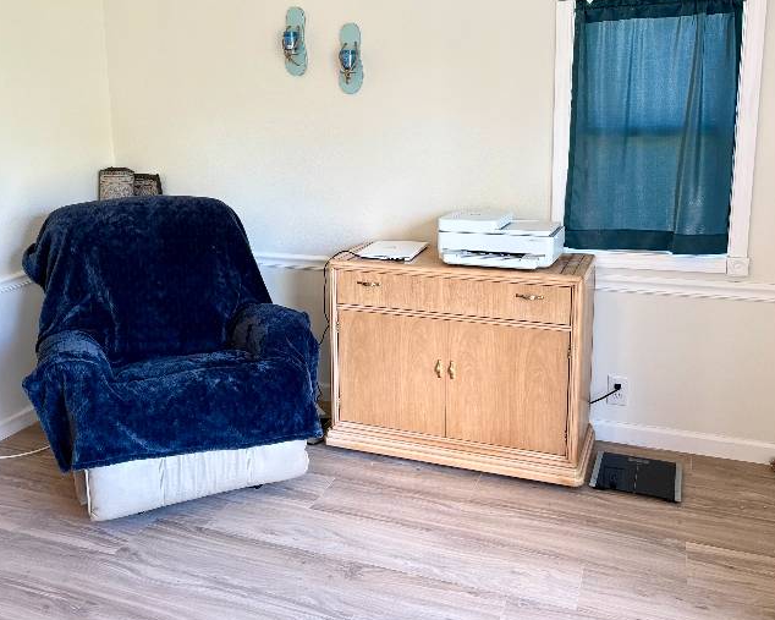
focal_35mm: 34
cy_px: 243
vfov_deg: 43.1
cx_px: 335
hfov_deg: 52.7
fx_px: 780
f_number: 1.6
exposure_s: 1/60
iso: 100
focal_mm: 5.96
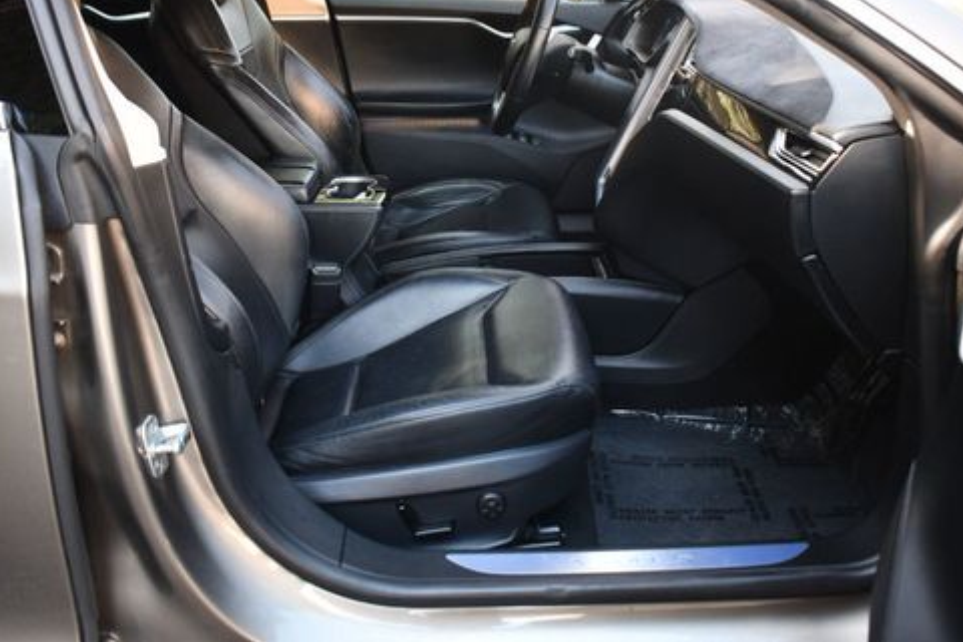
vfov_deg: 36.5
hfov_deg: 53.1
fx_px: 963
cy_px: 217
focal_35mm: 36
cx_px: 524
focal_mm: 18
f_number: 3.5
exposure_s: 1/200
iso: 800
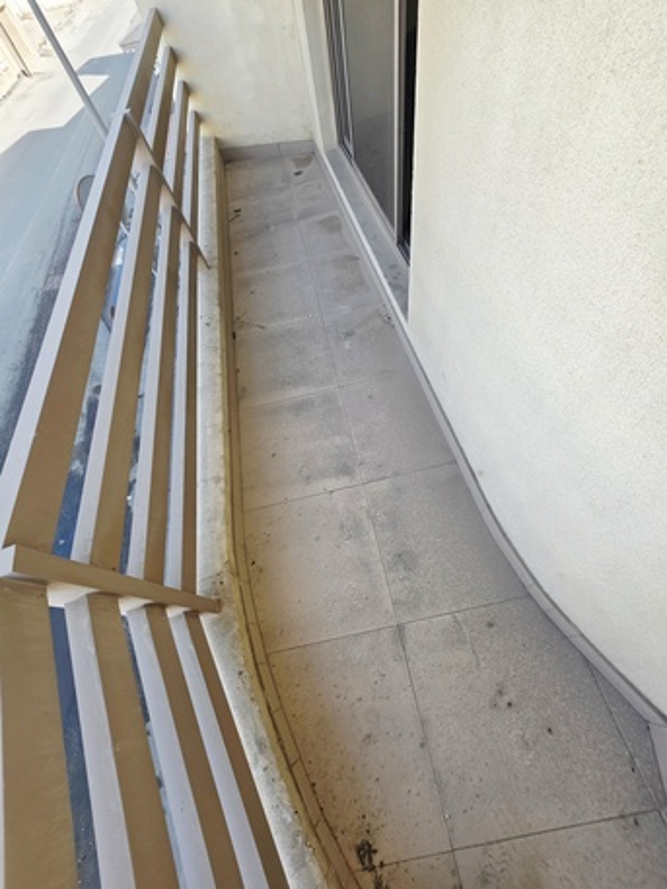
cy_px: 444
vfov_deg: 106.2
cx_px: 334
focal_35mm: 13
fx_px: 334
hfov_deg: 89.9
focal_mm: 2.2
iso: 40
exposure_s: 1/455
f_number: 1.9
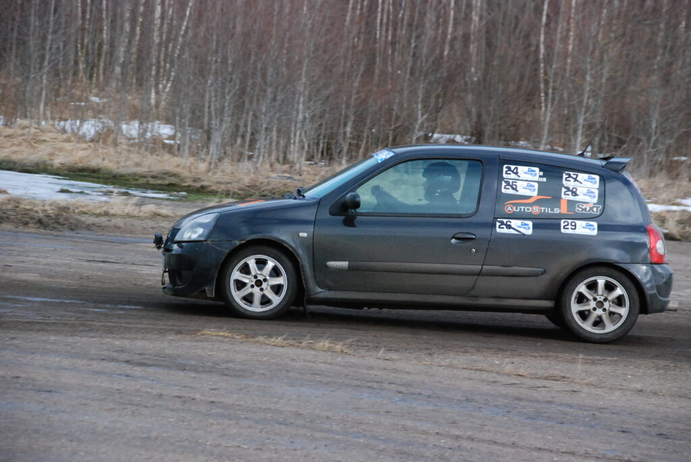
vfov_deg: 7.1
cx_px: 346
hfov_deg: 10.5
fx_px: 3747
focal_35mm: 195
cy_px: 231
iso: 1600
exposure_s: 1/1000
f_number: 8
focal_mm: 130
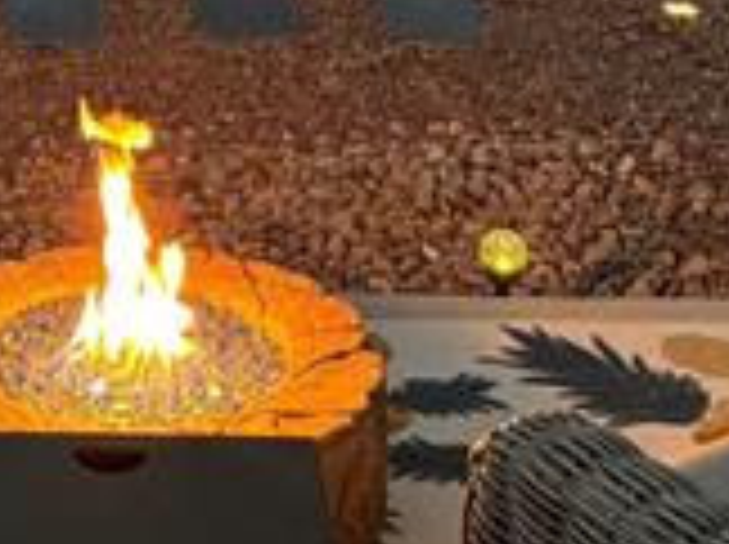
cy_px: -97
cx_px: 99
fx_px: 1998
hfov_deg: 20.3
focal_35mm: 95
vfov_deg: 15.0
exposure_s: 1/30
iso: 1250
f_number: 1.78
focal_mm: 6.76
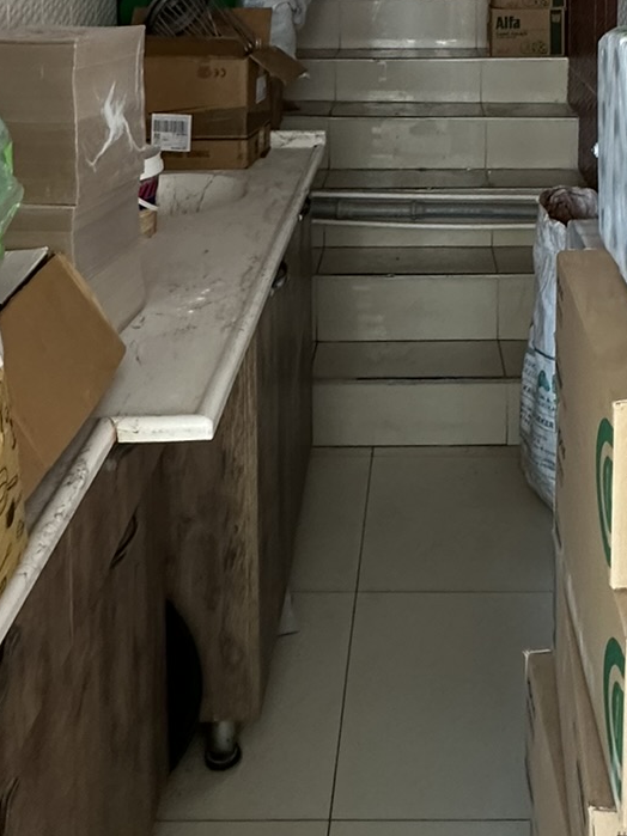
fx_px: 990
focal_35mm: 41
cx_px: 444
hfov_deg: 34.6
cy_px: 5
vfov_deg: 40.3
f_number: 2.2
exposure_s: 1/76
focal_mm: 2.22
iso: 320
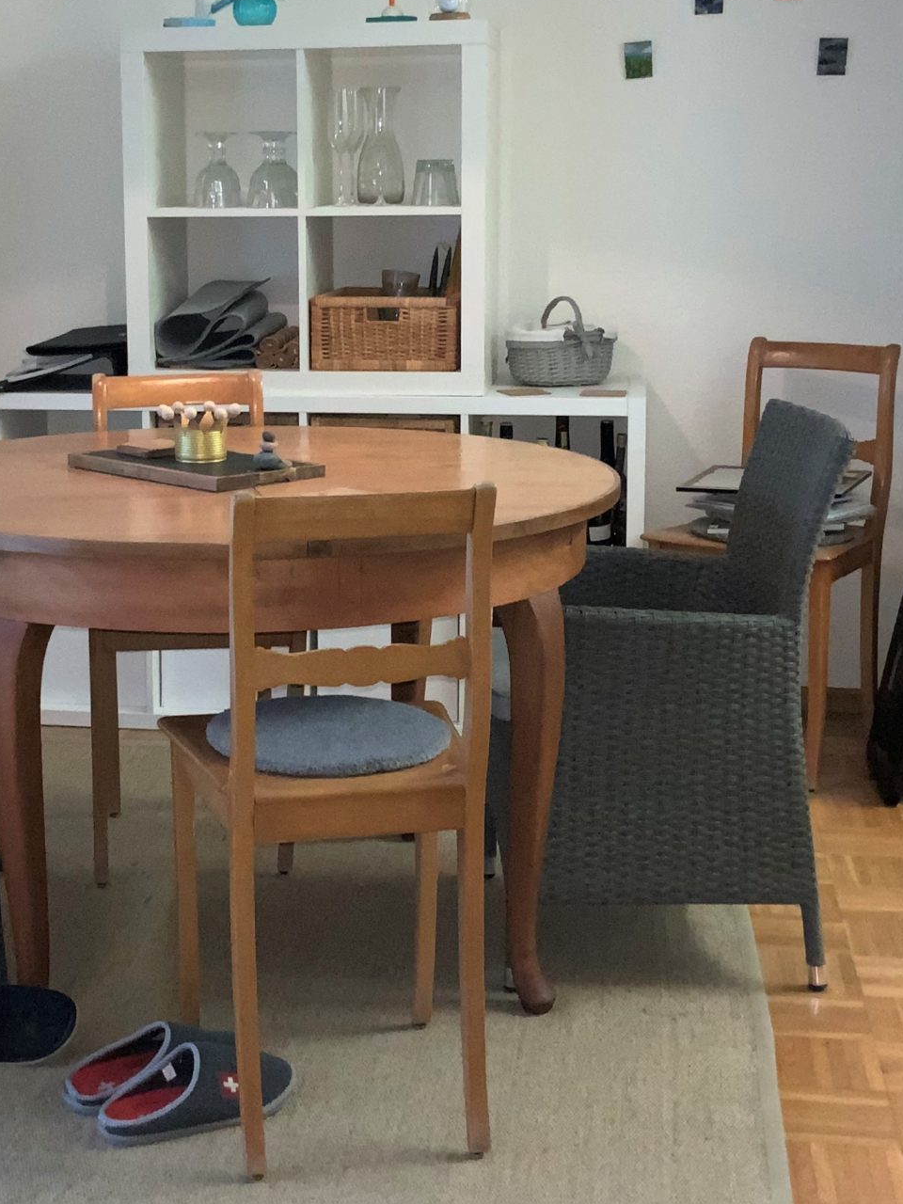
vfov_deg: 33.1
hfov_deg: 25.0
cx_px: 266
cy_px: 445
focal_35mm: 58
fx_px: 2017
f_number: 1.8
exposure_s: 1/50
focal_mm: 3
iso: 100
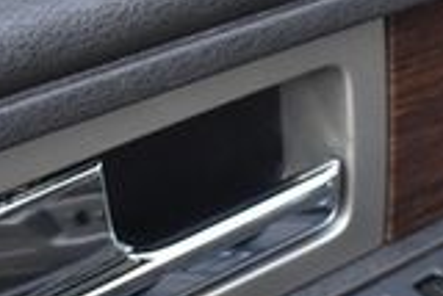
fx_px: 1330
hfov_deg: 18.8
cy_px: 87
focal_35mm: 108
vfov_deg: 12.7
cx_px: 302
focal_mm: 18
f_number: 3.5
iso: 800
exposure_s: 1/160
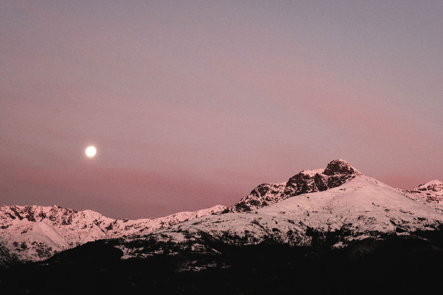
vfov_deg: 16.3
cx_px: 222
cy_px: 148
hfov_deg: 24.2
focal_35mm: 84
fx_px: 1034
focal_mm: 56
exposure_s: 1/125
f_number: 5.6
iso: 200
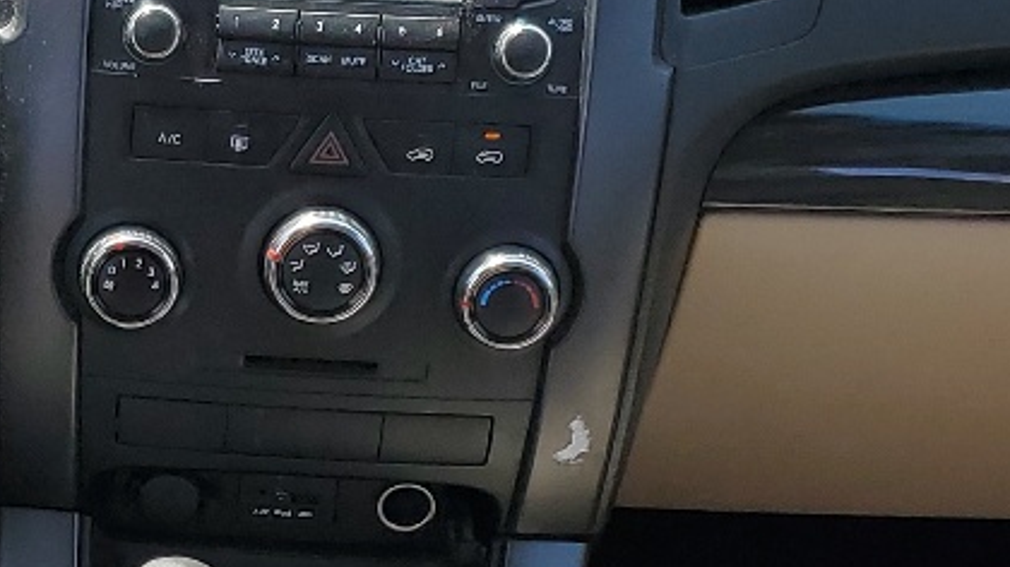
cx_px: 103
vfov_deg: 11.1
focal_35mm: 108
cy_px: 596
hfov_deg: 19.5
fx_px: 2892
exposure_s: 1/833
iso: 50
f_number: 1.5
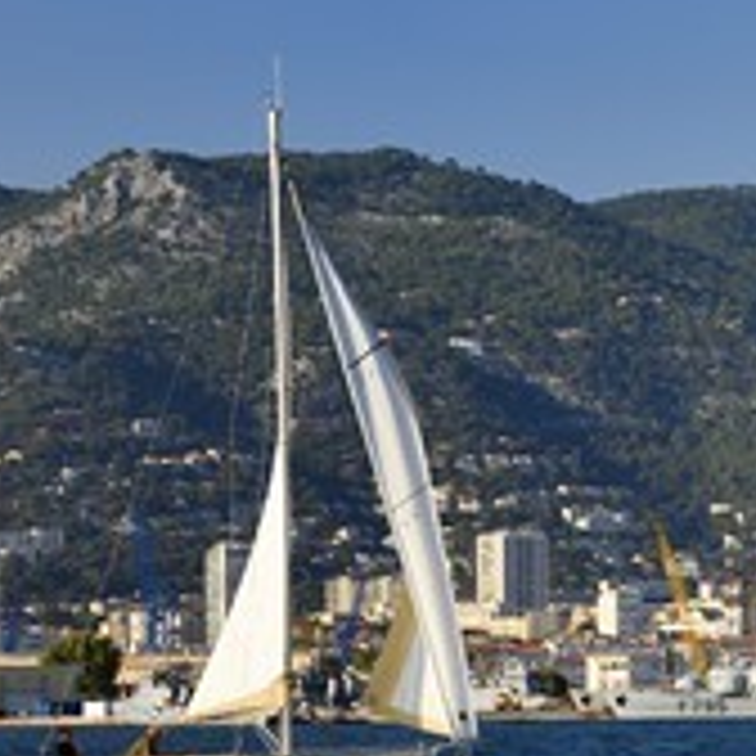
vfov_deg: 9.1
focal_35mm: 191
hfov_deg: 9.1
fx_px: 4719
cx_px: 801
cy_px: 526
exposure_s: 1/250
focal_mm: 90
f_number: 11
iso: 200
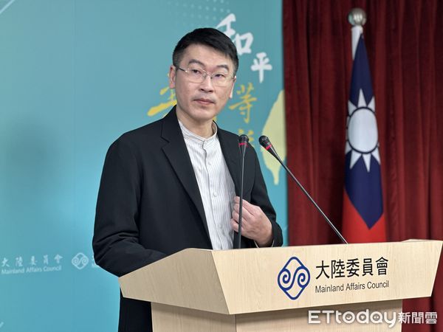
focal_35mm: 77
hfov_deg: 25.3
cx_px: 222
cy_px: 166
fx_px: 985
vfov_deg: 19.1
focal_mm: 9
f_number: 2.8
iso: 160
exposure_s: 1/60
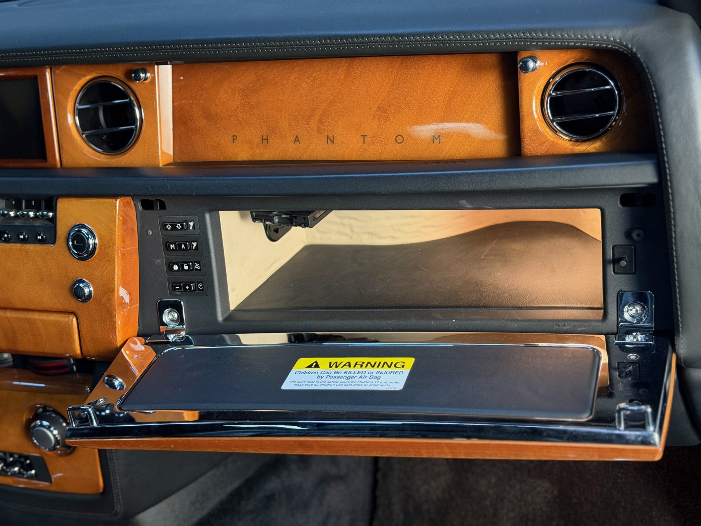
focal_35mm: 48
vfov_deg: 30.3
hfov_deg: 39.7
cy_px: 263
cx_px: 350
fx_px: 972
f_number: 1.78
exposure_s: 1/25
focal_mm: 6.76
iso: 500
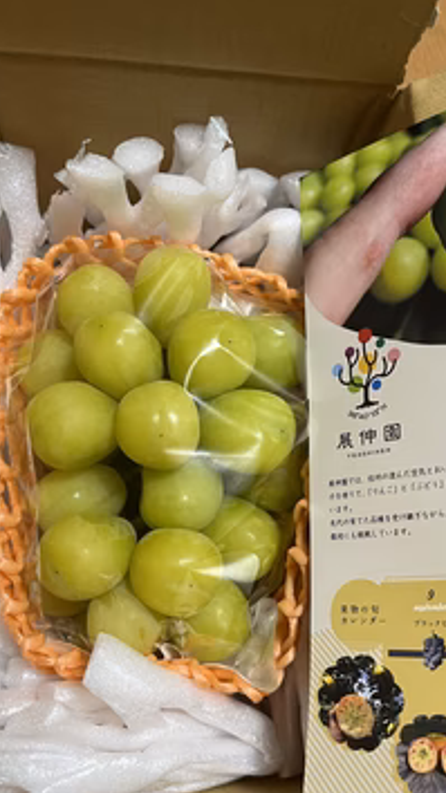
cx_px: 264
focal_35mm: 32
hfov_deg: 36.5
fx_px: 673
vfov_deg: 60.9
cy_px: 437
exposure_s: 1/50
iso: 100
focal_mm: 5.1
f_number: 1.6
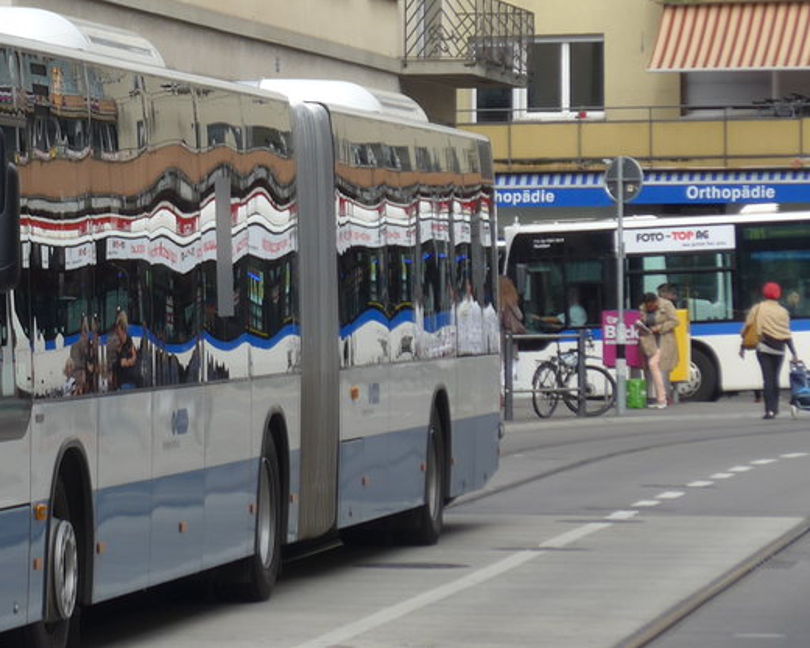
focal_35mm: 248
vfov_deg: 6.2
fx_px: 5945
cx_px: -122
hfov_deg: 7.7
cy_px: 150
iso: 80
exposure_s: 1/250
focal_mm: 21.6
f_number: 4.9
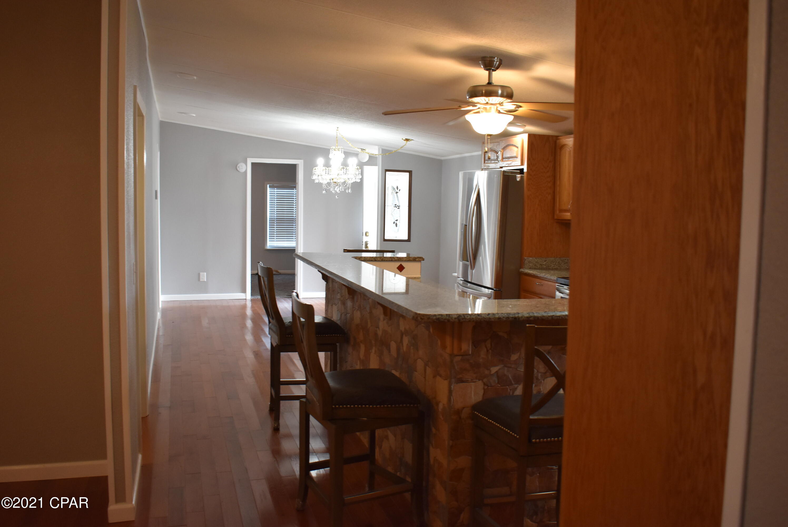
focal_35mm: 32
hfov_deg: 59.5
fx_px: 690
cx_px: 394
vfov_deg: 41.8
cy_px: 264
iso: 1000
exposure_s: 1/60
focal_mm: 21
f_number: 3.8
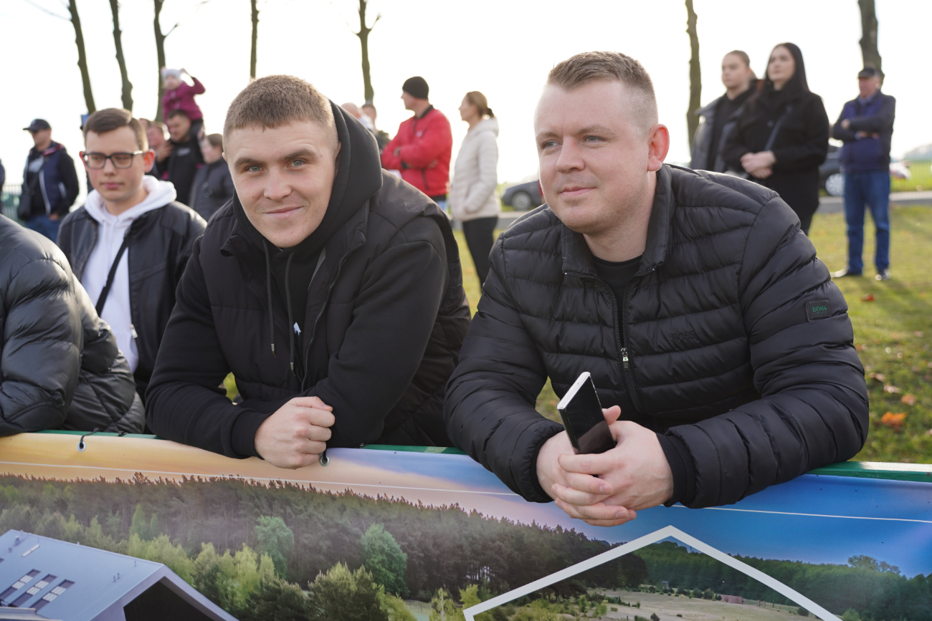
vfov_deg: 35.1
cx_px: 466
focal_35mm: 38
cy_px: 310
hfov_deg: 50.7
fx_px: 984
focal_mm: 38
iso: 100
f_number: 4
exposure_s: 1/160
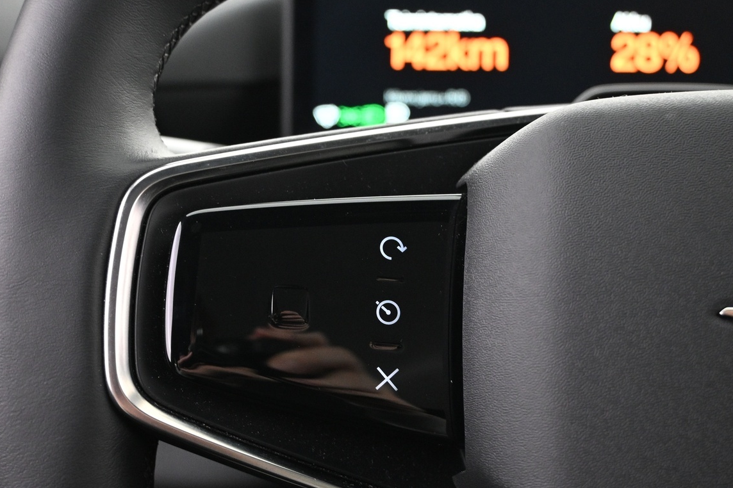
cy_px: 271
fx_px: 1060
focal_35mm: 52
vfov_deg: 25.9
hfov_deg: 38.1
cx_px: 317
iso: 1600
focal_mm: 24.5
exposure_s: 1/13
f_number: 4.2
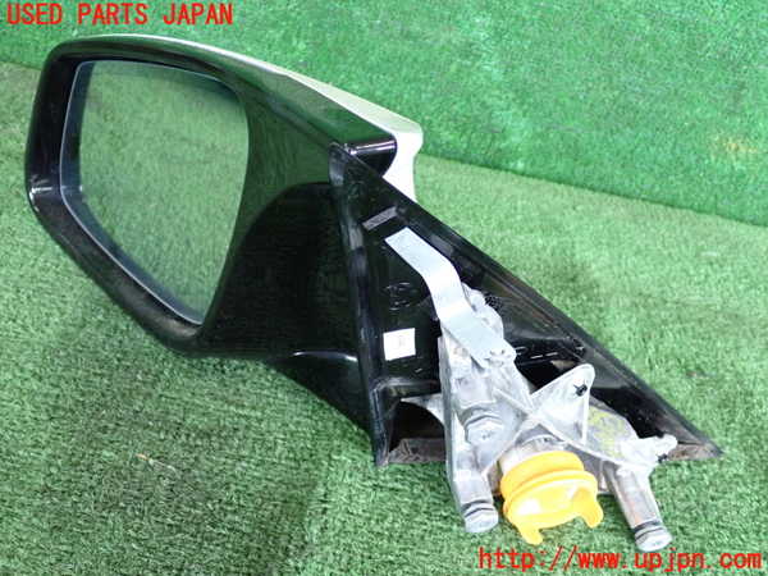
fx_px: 843
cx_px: 384
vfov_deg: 37.7
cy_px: 288
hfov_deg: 49.0
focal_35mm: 38
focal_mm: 6.83
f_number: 2.7
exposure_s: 1/125
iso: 1000
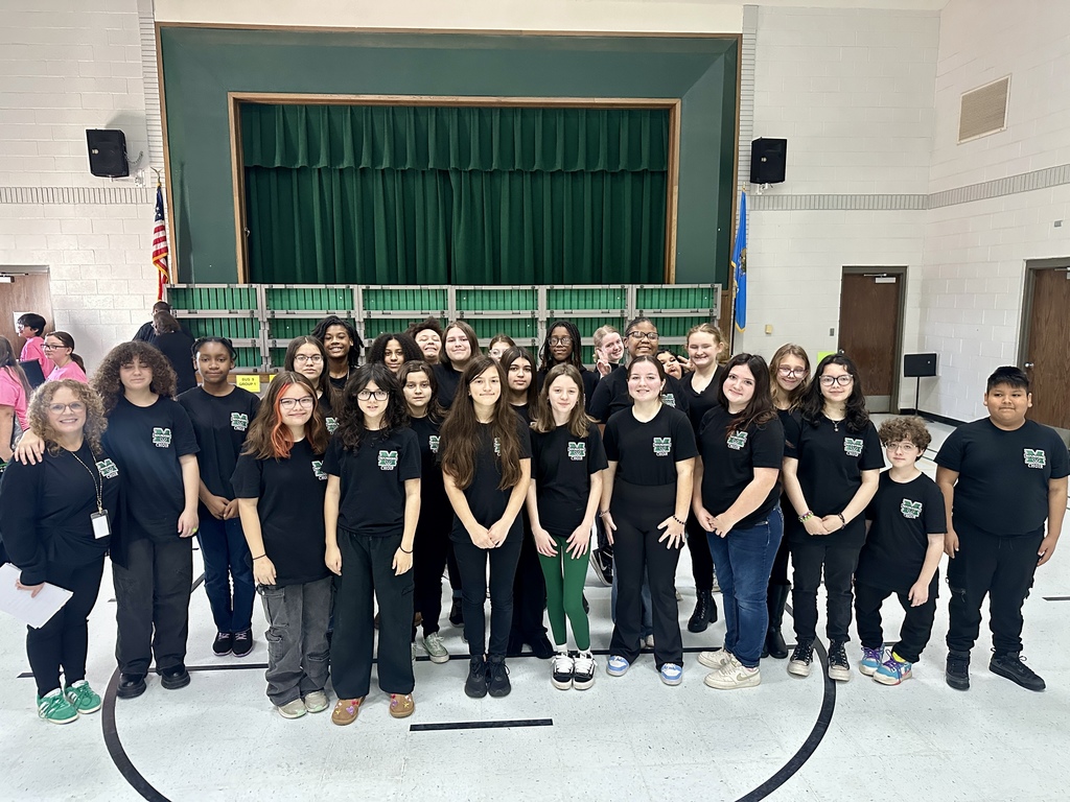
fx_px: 742
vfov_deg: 56.8
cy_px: 401
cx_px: 535
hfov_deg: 71.6
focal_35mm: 24
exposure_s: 1/60
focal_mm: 6.86
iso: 640
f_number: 1.78
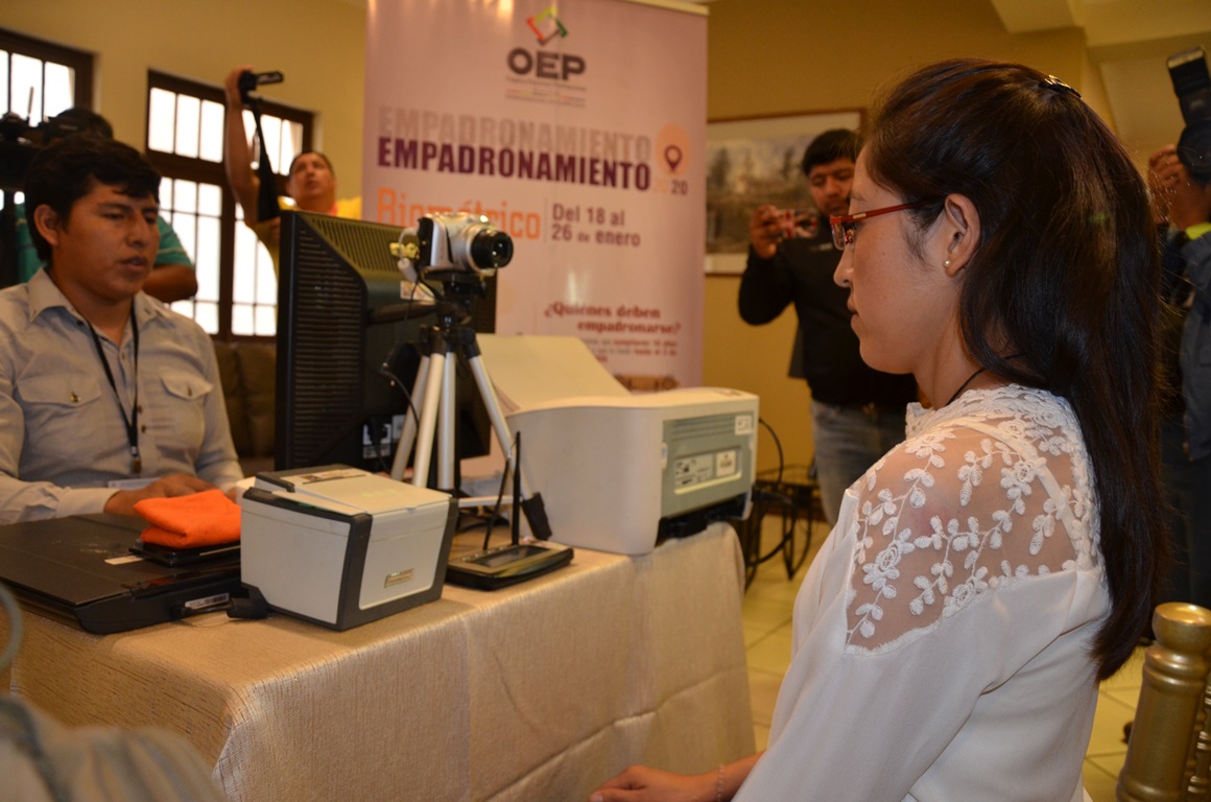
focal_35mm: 27
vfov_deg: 47.7
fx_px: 906
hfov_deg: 67.5
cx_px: 606
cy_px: 401
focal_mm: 18
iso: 800
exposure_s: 1/60
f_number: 3.5
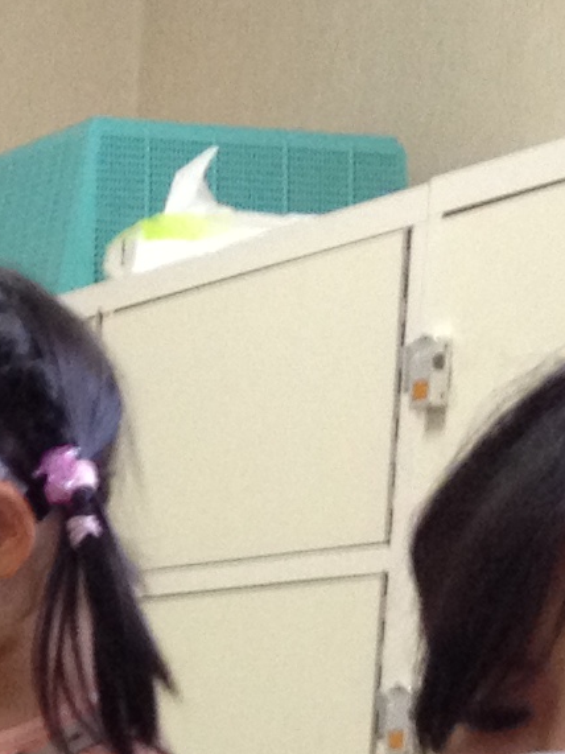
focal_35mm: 200
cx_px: -574
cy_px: 1202
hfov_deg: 7.1
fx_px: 4354
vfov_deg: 9.6
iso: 125
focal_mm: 4.28
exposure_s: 1/20
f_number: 2.4
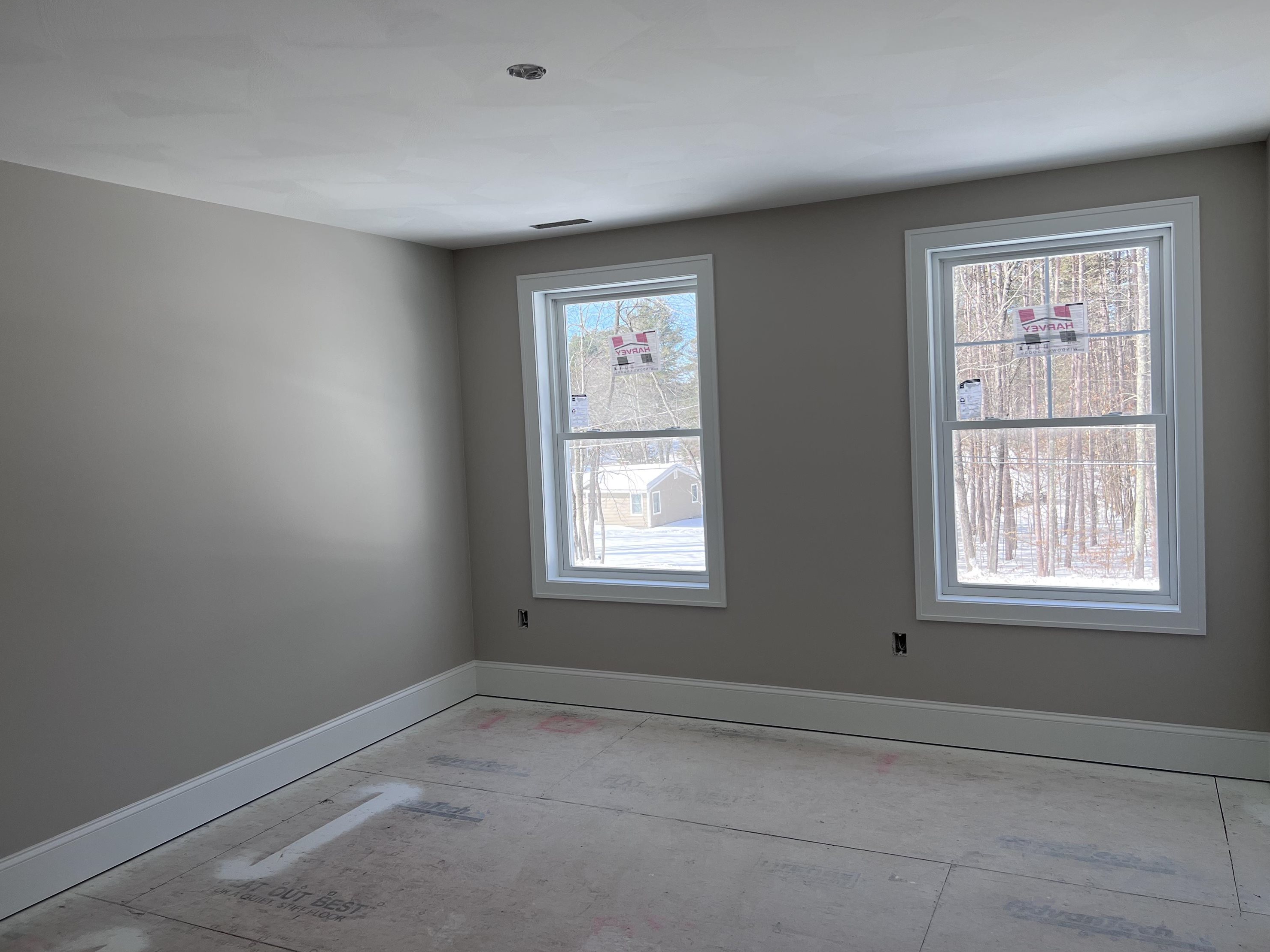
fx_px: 991
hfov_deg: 65.3
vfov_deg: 51.4
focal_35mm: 27
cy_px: 462
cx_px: 638
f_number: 1.5
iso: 50
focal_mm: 5.7
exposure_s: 1/597
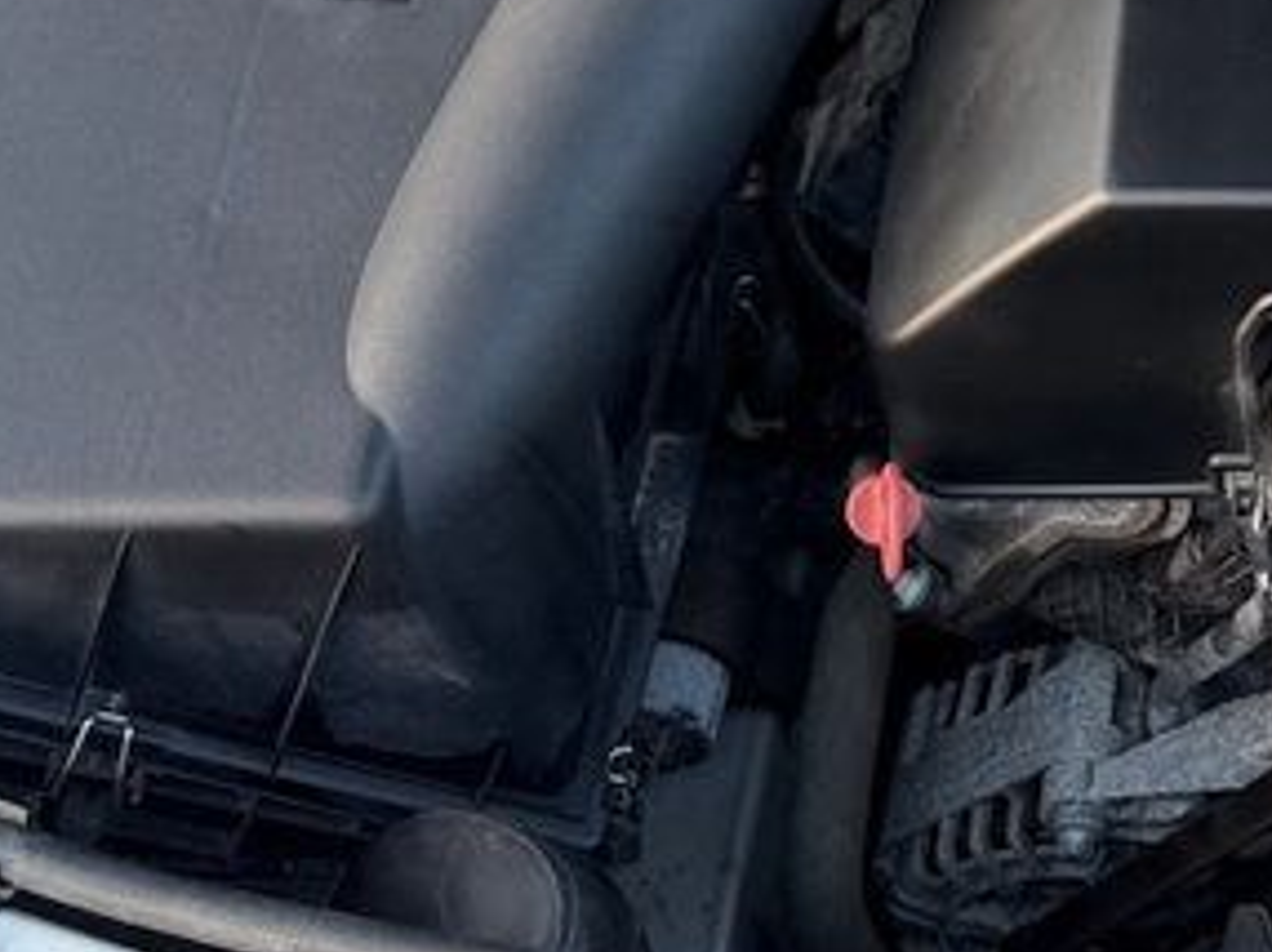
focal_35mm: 86
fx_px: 3158
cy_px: 356
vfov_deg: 17.1
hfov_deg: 20.2
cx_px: 1792
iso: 100
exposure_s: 1/158
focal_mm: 6.76
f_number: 1.78
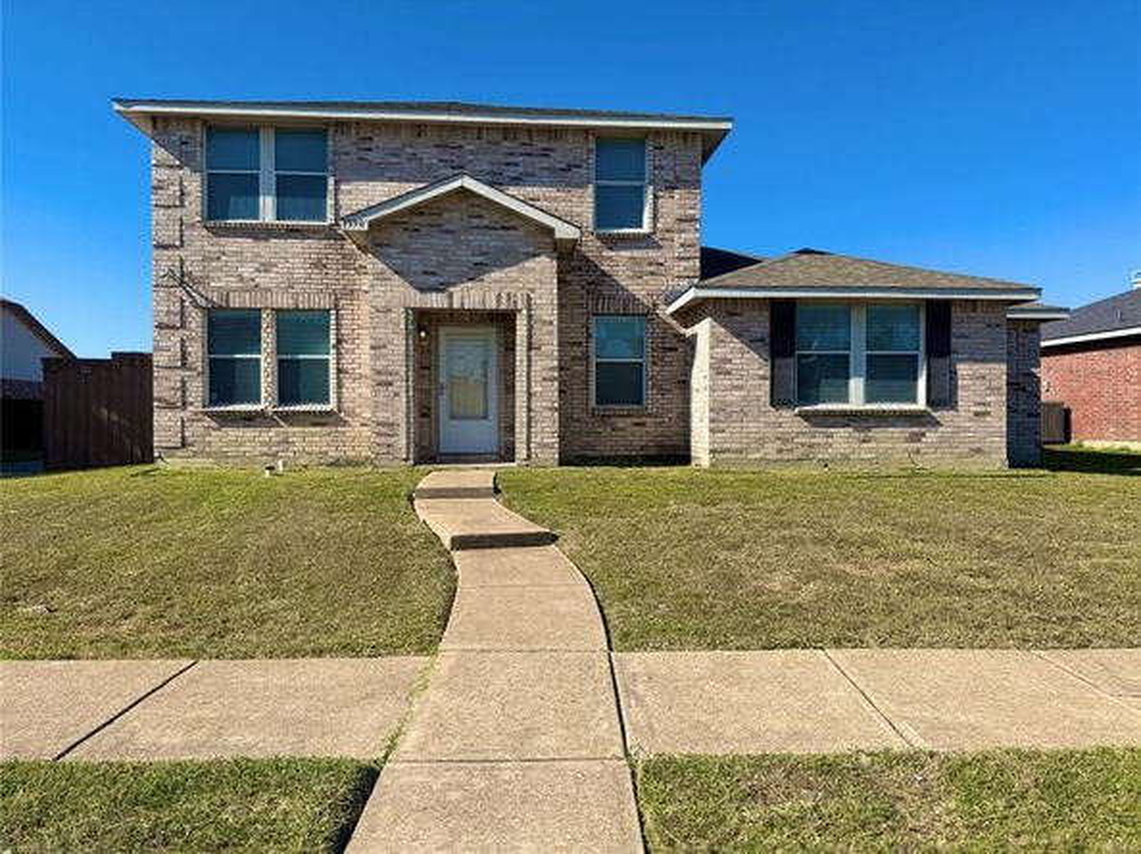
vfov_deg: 56.8
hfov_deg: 71.6
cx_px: 570
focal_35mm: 24
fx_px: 791
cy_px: 427
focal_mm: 6.76
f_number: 1.78
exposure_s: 1/4975
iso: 80
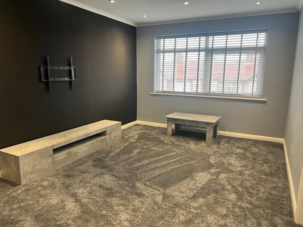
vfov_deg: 53.1
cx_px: 152
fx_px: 228
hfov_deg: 67.3
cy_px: 114
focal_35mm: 26
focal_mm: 5.7
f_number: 1.5
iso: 80
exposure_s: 1/50
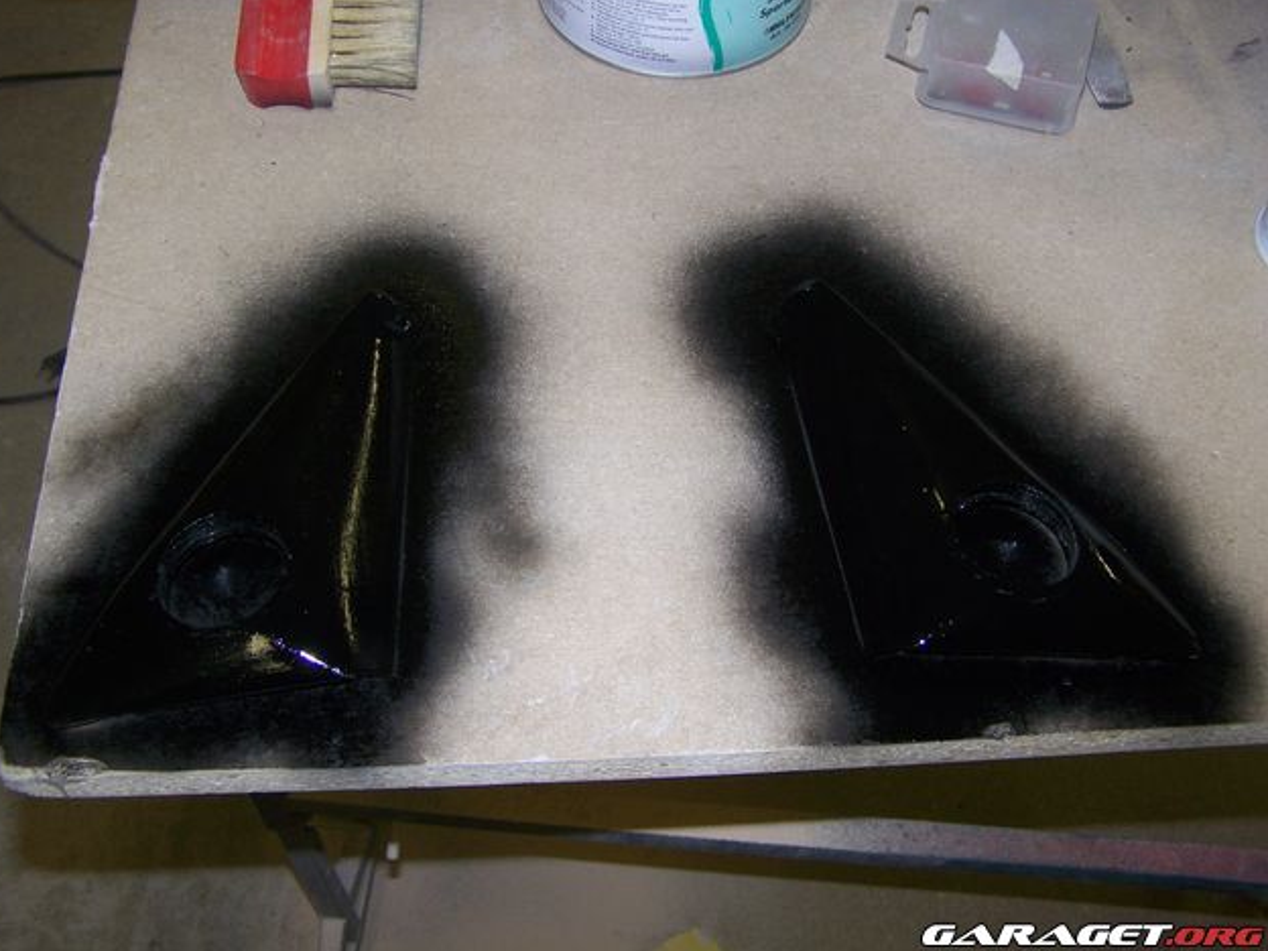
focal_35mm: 39
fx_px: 1429
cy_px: 467
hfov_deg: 47.9
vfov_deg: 36.8
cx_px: 620
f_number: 2.8
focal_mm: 6.3
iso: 80
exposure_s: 1/60
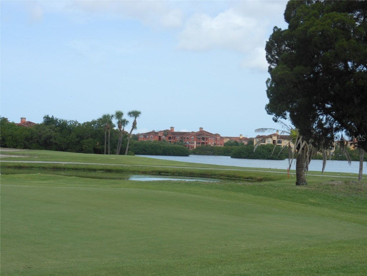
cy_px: 138
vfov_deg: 22.3
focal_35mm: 66
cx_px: 184
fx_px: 700
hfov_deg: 29.4
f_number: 4.3
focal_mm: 11.7
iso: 80
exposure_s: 1/500
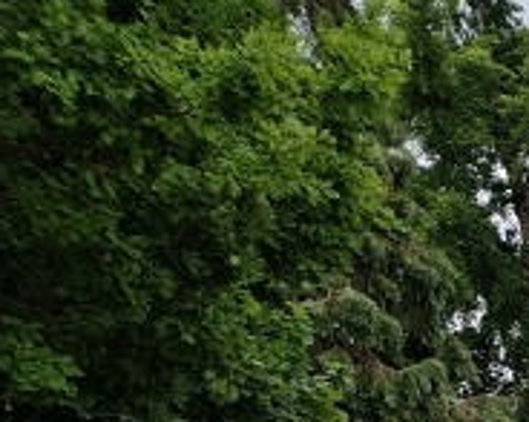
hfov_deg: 12.1
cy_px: 1056
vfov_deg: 10.6
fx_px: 1909
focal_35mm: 122
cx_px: 1340
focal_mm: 5.4
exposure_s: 1/1188
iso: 50
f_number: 1.8
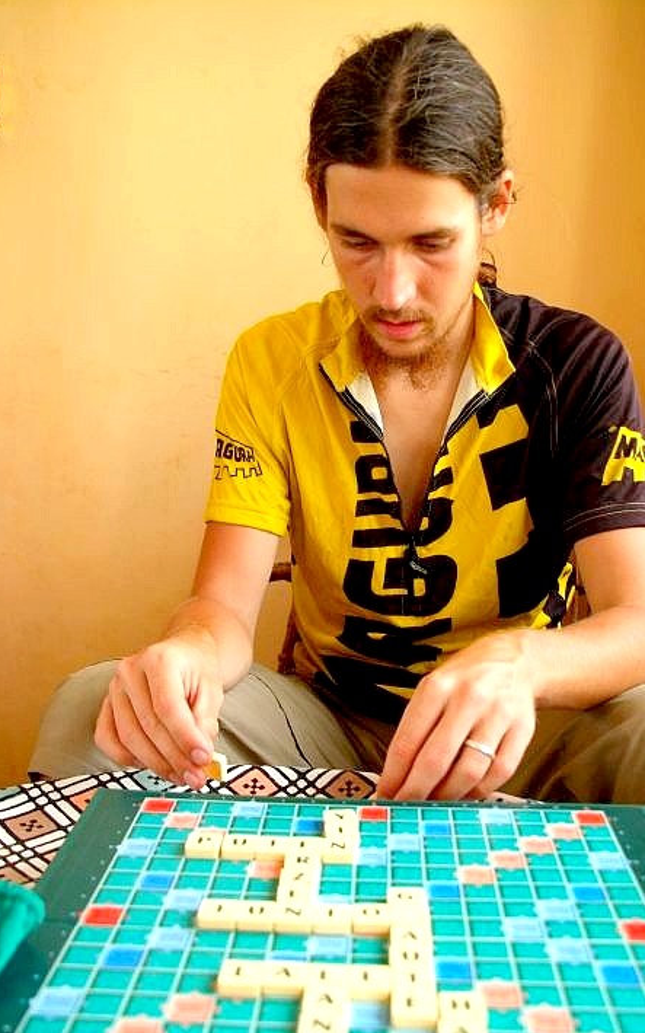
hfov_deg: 33.5
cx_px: 359
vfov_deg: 51.4
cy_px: 578
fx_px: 1069
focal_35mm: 38
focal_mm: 22
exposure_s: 1/90
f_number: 4.8
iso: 800
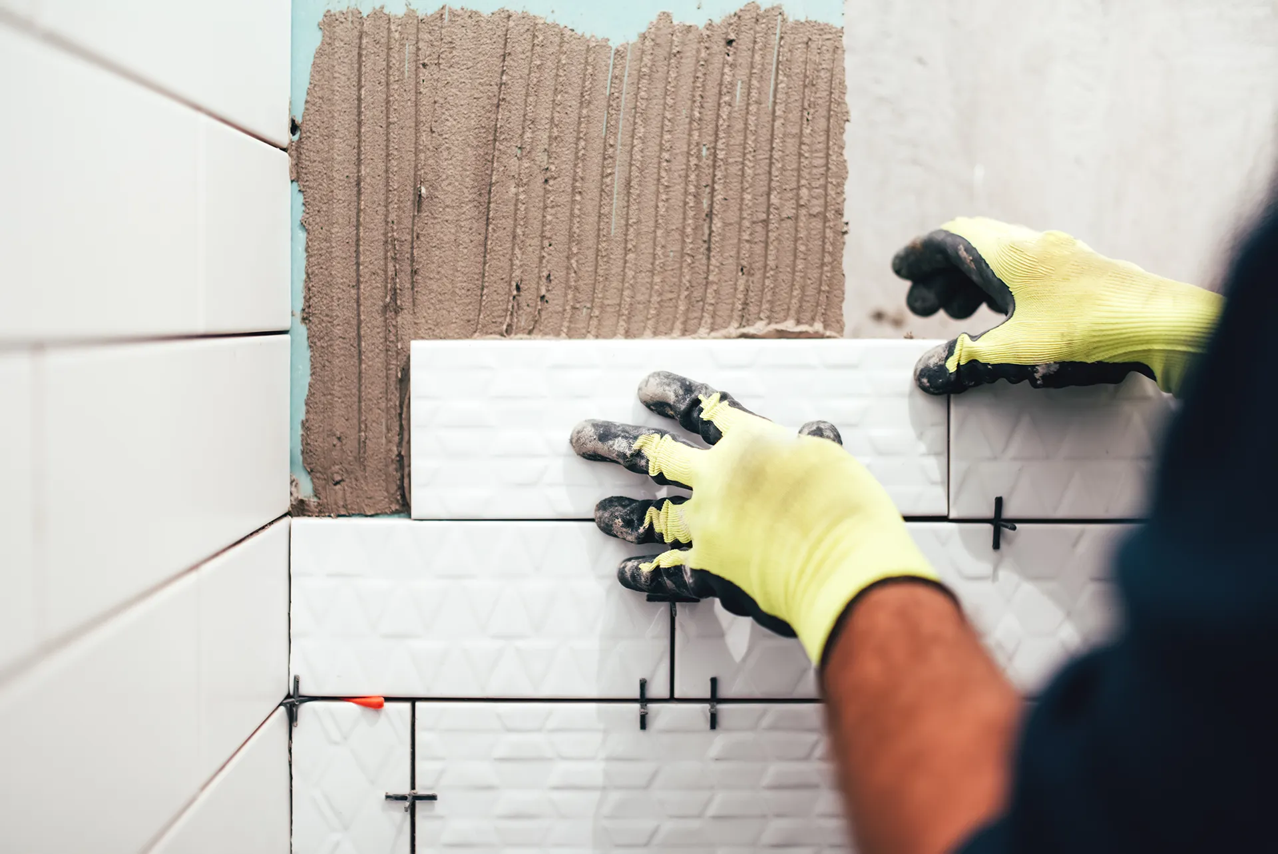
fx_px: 1243
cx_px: 639
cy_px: 427
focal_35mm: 35
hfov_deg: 54.4
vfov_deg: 37.9
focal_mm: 35
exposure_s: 1/125
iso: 800
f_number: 1.6
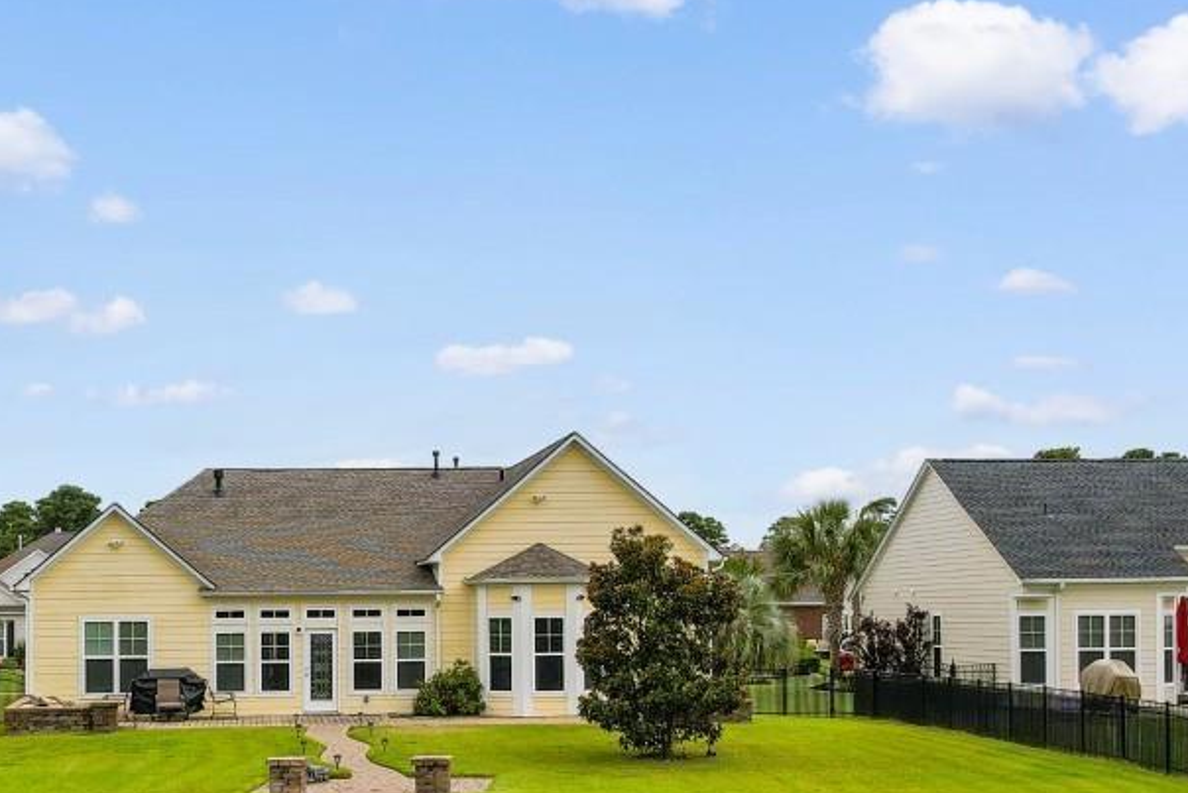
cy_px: 577
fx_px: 1947
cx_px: 389
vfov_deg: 22.8
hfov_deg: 33.6
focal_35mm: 59
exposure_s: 1/500
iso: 110
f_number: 2.8
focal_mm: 8.38
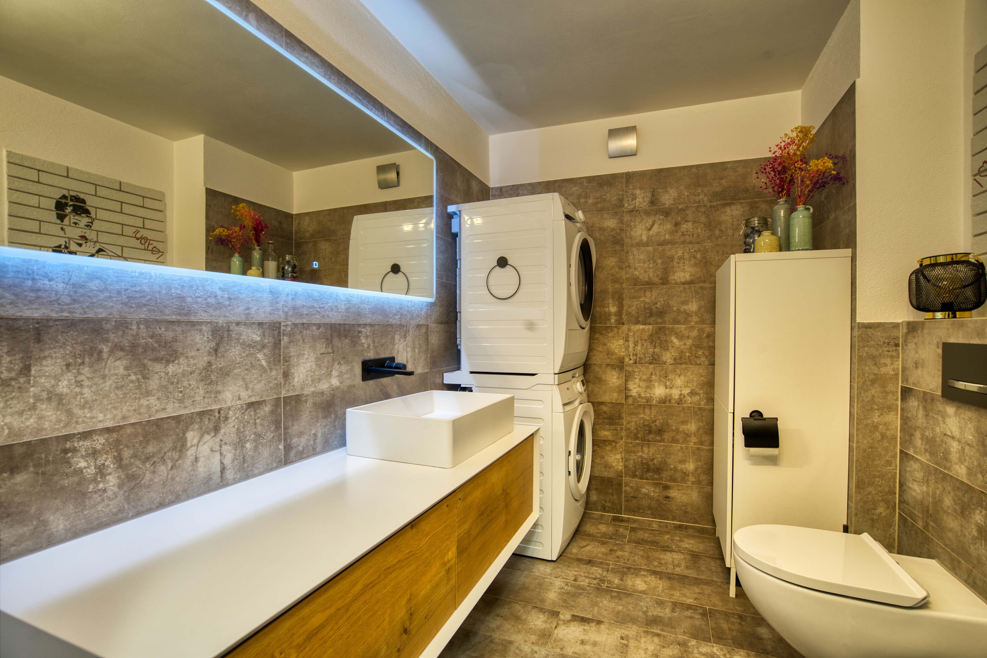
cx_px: 494
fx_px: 439
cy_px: 329
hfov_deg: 96.7
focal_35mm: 16
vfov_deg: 73.7
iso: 100
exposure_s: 1/4
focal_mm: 16
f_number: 8
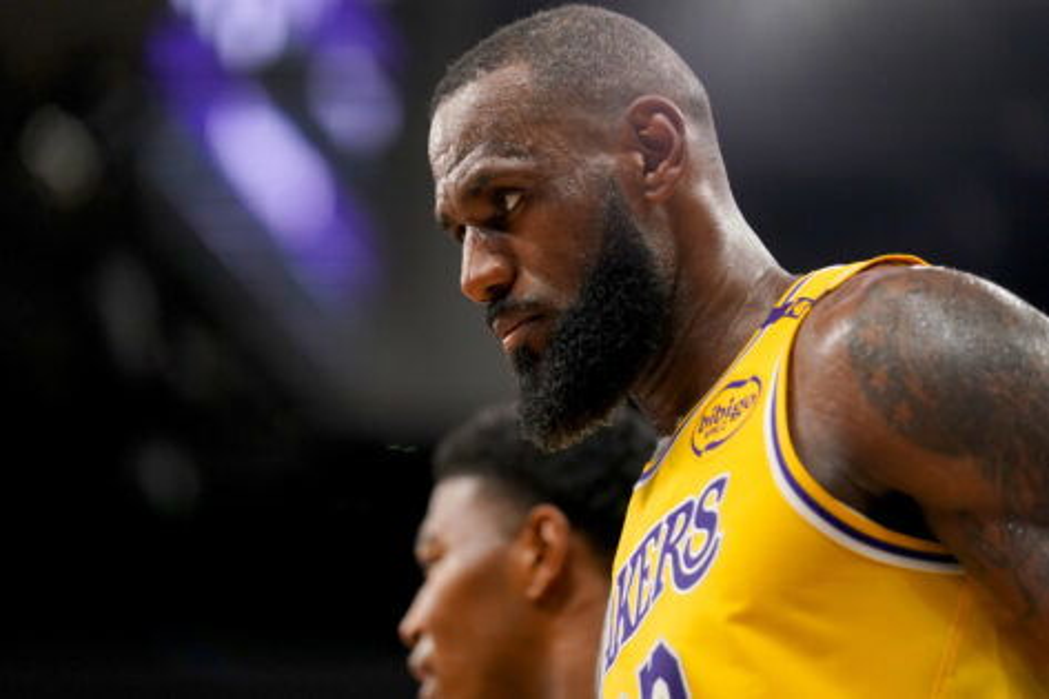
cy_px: 350
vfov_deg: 7.6
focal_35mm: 181
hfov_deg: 11.4
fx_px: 5272
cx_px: 524
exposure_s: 1/2000
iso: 3200
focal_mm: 181
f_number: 2.8
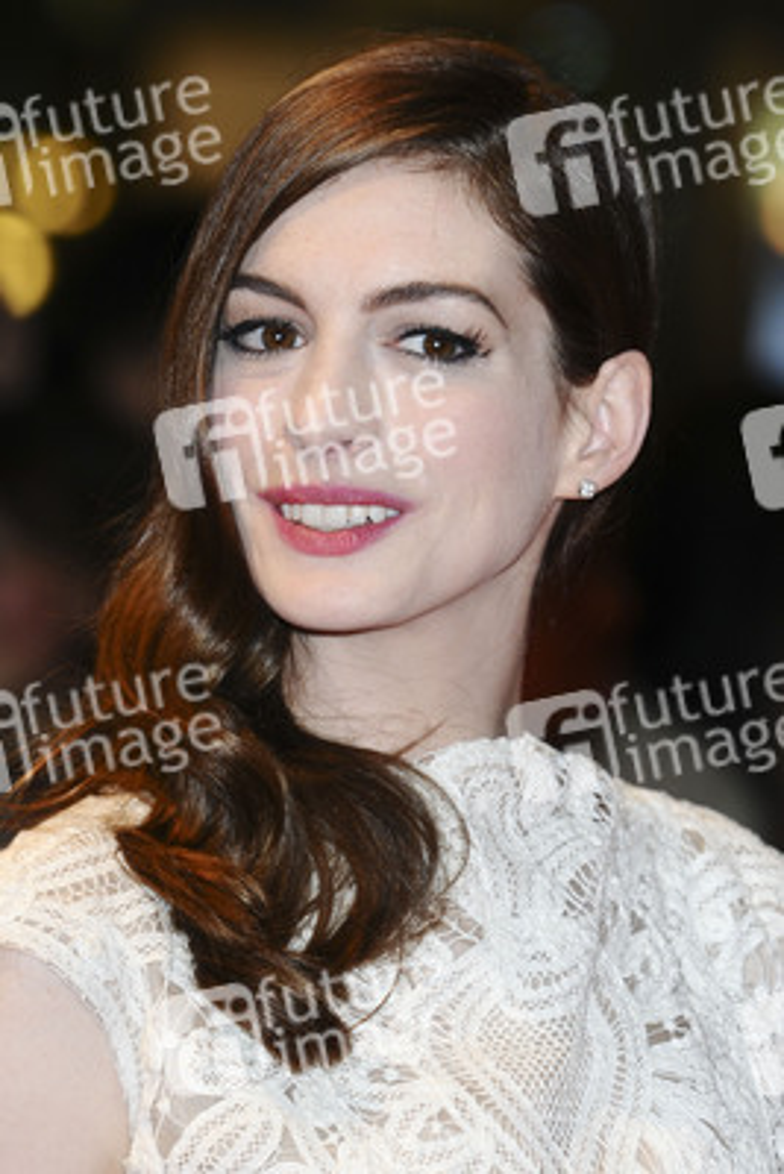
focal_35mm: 232
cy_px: 587
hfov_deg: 5.9
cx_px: 392
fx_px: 7588
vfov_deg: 8.9
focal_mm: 155
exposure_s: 1/160
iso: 320
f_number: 4.5
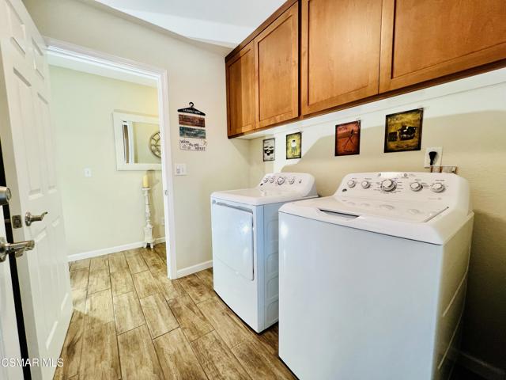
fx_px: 190
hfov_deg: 106.2
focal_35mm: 13
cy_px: 190
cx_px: 253
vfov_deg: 89.9
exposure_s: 1/120
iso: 100
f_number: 1.8
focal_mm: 1.57
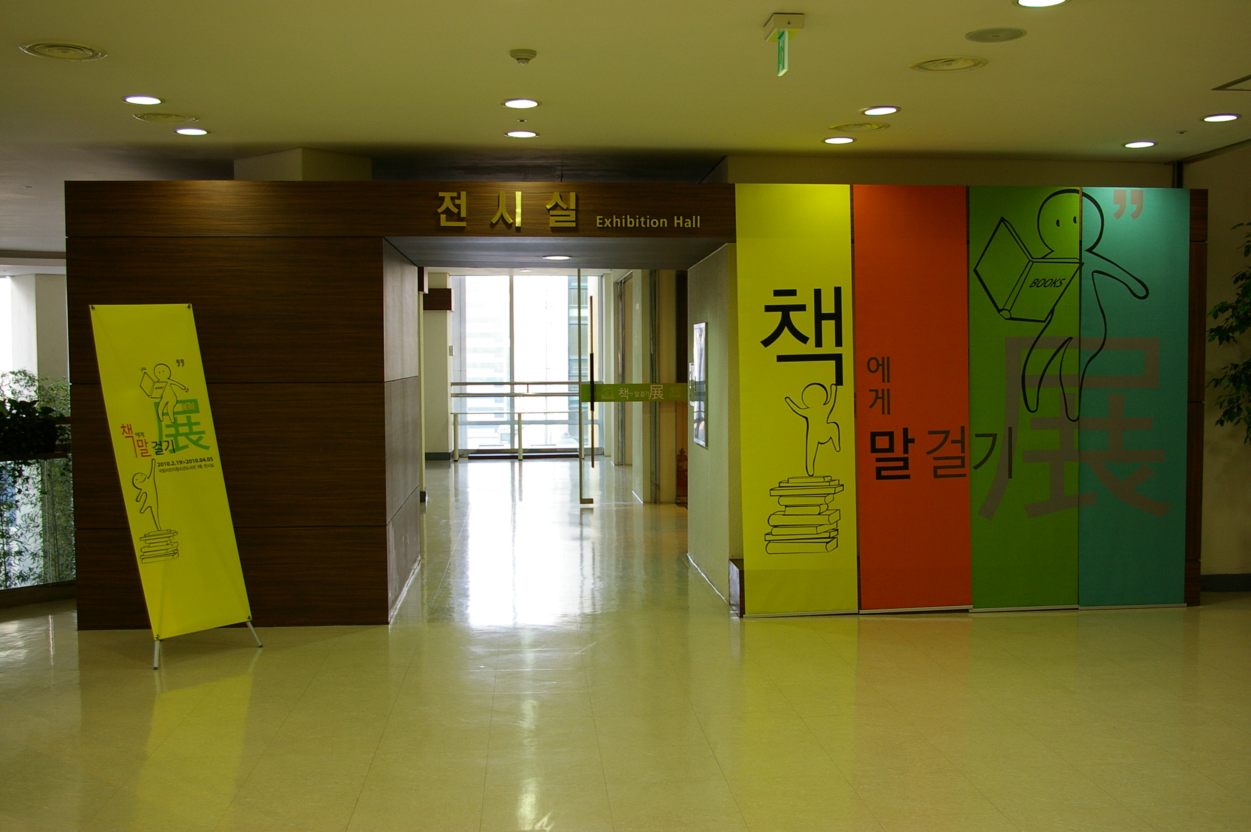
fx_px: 1250
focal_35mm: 36
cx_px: 626
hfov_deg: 53.2
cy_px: 416
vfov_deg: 36.8
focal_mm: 24
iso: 400
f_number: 5.6
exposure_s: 1/30
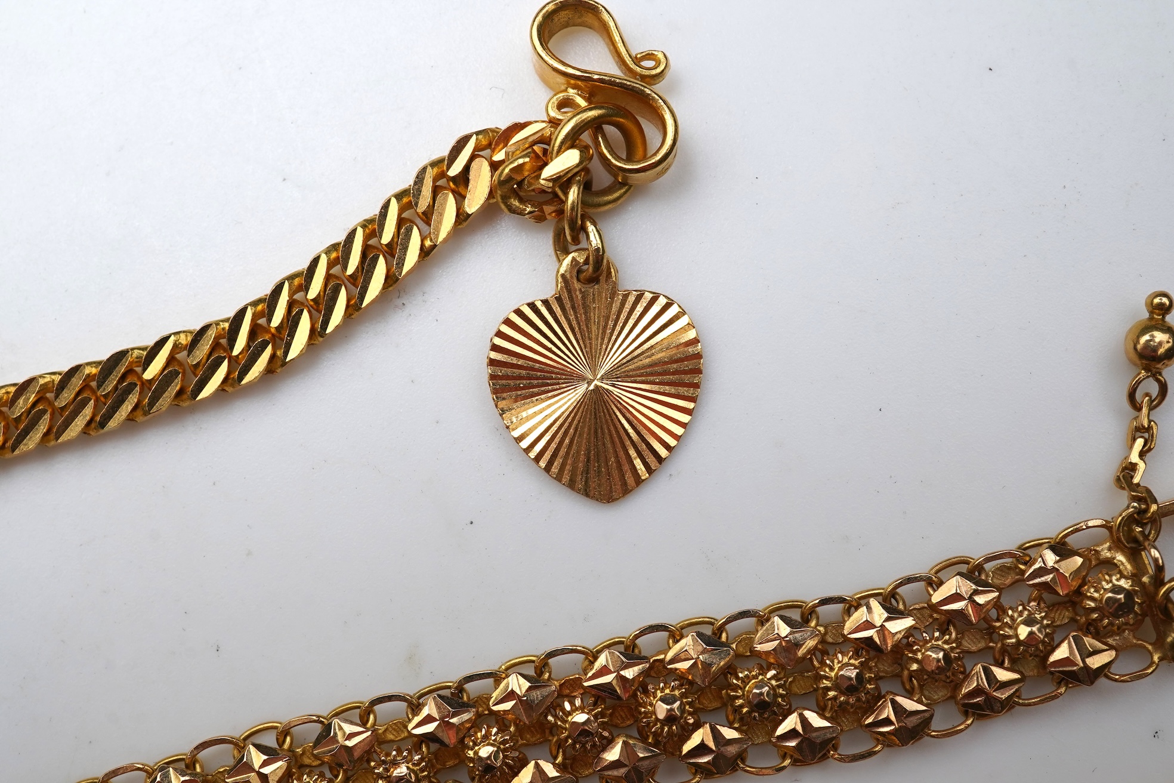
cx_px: 587
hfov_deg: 43.6
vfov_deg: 29.9
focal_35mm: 45
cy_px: 392
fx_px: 1467
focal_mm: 30
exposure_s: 1/125
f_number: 20
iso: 500
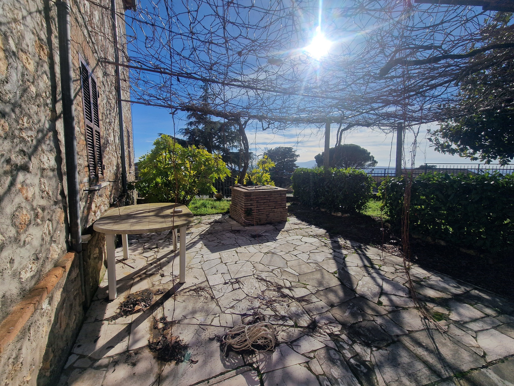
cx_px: 257
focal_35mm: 13
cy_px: 193
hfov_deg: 106.2
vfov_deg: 89.9
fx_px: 193
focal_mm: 2.2
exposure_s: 1/4208
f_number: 2.2
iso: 50
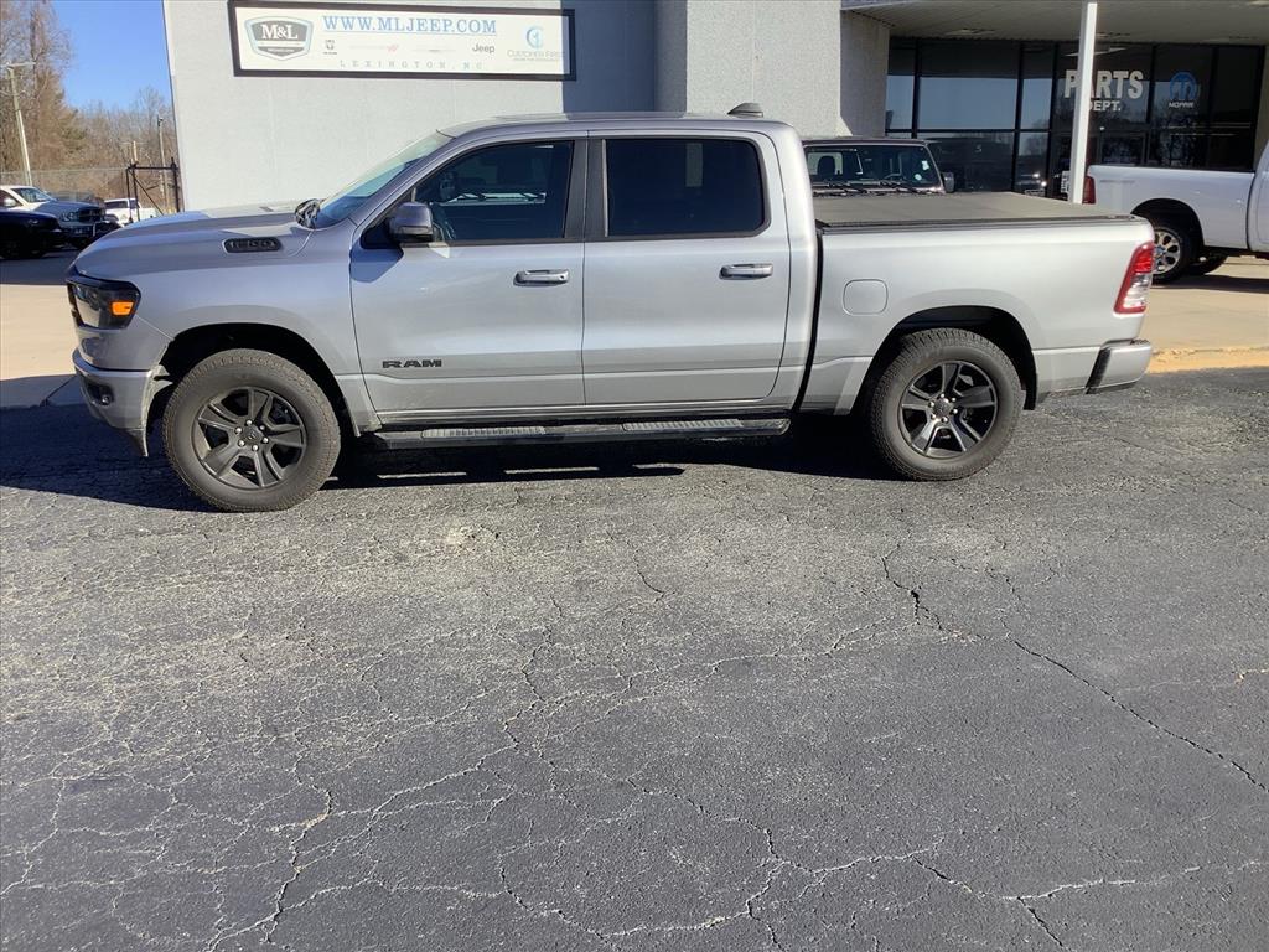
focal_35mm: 31
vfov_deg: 45.4
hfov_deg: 58.4
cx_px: 634
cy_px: 476
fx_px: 1136
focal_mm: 3.3
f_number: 2.4
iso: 25
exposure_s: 1/715
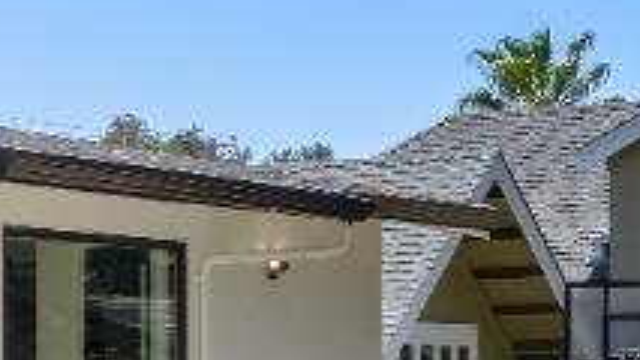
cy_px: 429
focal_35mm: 159
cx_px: -9
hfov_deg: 13.4
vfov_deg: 7.6
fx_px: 2694
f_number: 10
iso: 400
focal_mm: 21.5
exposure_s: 1/40
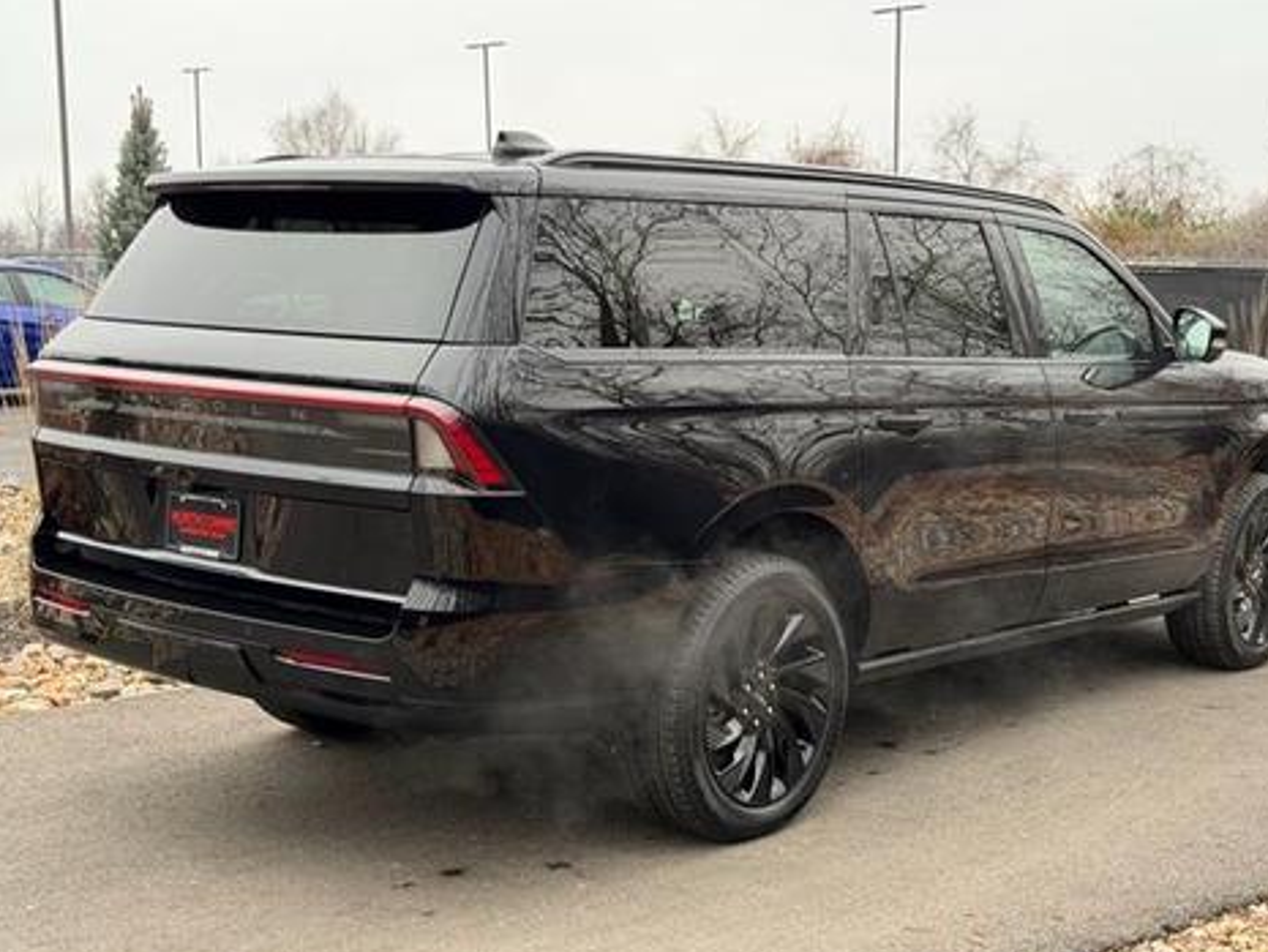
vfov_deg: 28.0
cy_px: 461
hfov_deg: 36.8
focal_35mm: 52
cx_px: 663
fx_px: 1905
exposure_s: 1/534
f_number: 1.78
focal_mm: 6.76
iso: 80
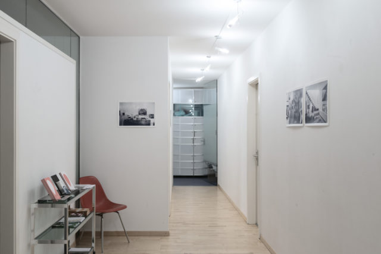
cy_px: 127
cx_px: 190
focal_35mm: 35
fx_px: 370
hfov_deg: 54.4
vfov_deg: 37.9
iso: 400
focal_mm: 35
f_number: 10
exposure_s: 1/5
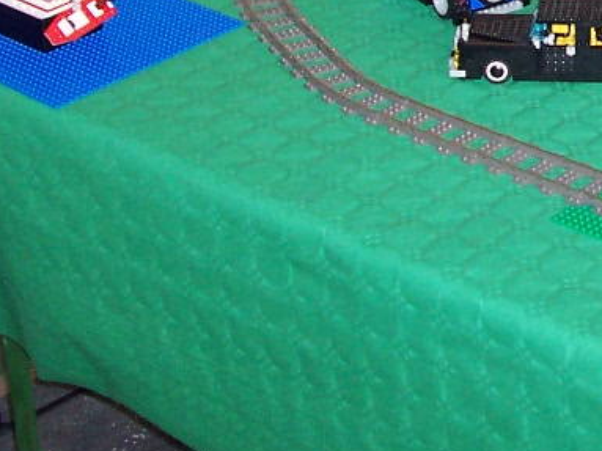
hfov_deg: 16.2
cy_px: -152
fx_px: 2017
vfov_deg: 12.3
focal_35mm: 116
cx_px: 753
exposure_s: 1/60
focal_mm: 5.6
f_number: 2.8
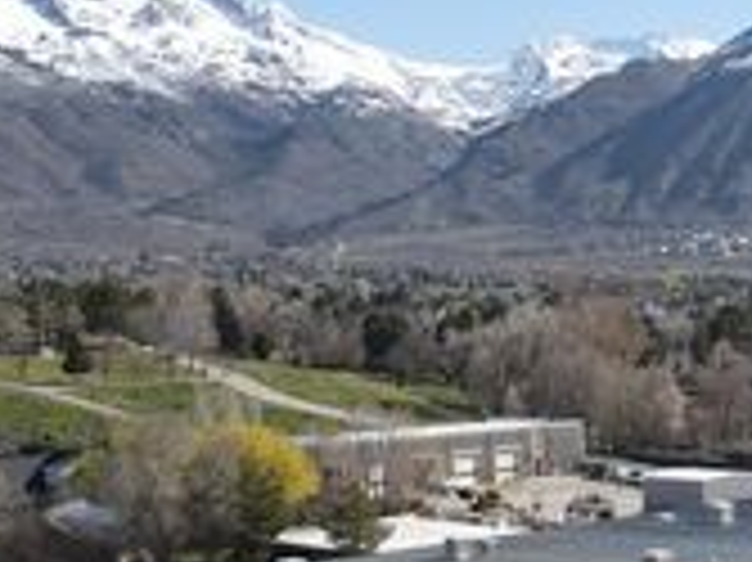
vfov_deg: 20.2
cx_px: 815
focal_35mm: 72
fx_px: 1563
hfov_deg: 25.2
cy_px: 456
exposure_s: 1/500
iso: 100
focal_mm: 4.5
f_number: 2.8
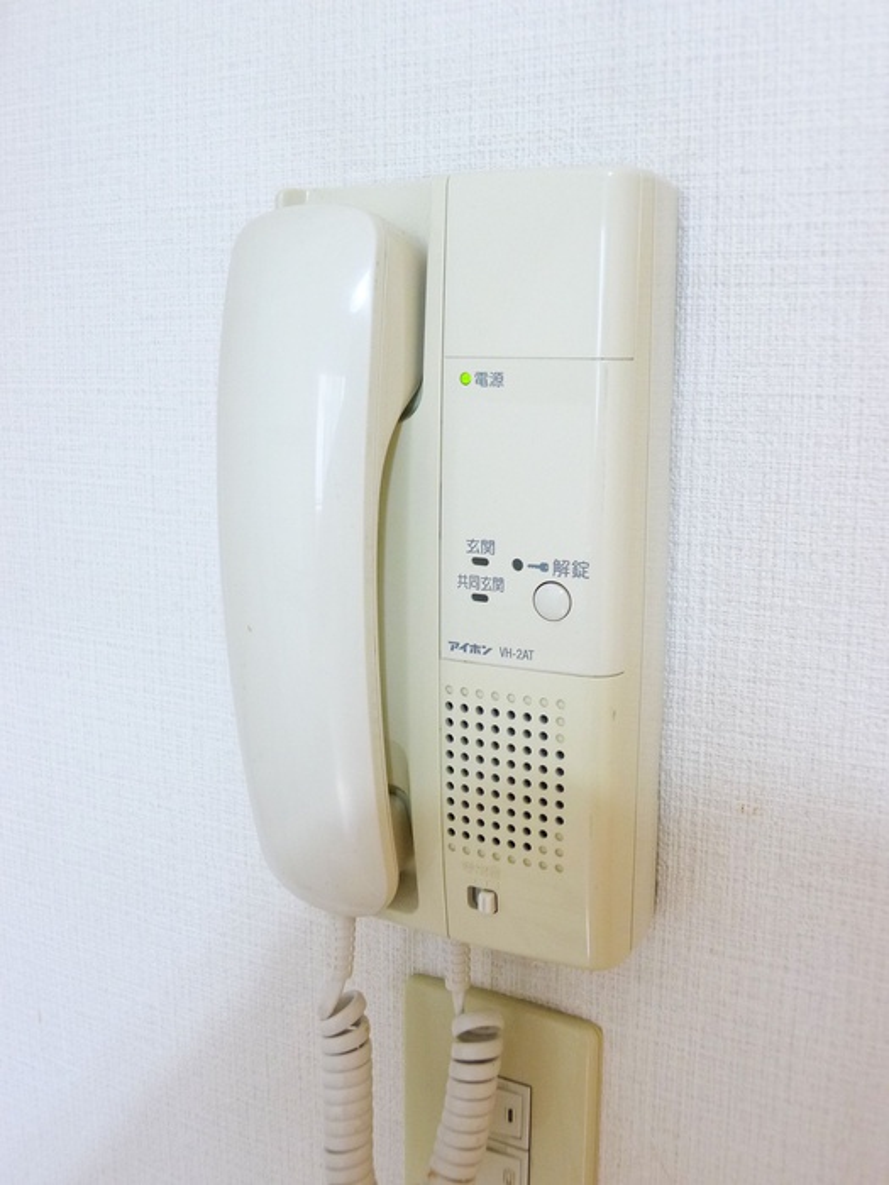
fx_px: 1712
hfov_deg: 29.1
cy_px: 592
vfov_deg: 38.2
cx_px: 444
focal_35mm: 50
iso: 400
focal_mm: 10.7
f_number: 2.7
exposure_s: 1/30
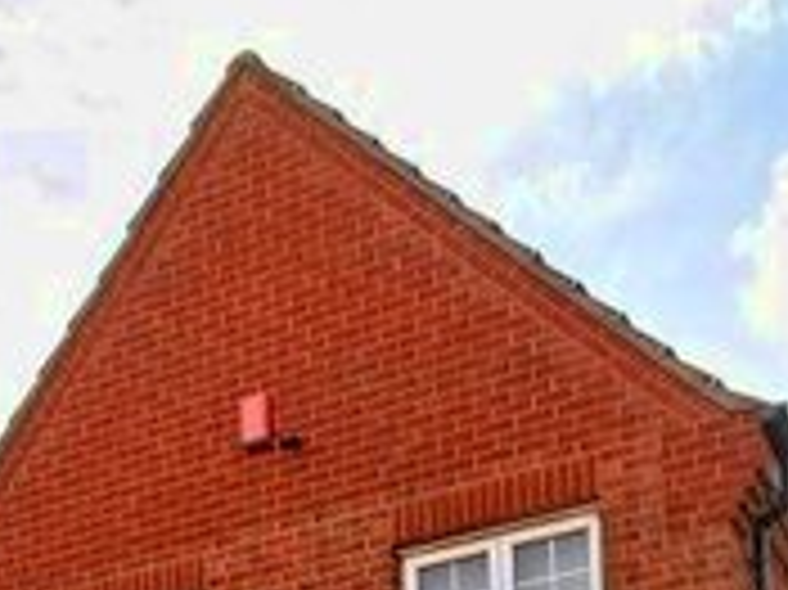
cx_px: 581
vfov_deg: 17.1
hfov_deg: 29.8
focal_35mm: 64
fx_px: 1456
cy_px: 1164
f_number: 2.2
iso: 50
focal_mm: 2.35
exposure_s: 1/711
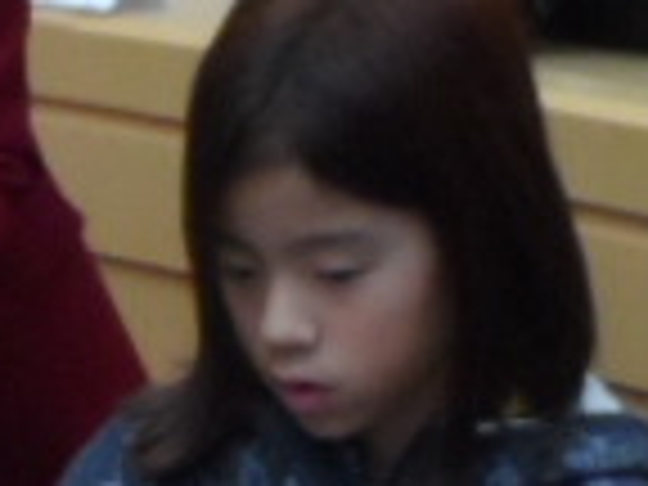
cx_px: -130
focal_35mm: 171
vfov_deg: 8.3
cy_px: 900
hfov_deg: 11.3
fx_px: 3201
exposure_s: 1/30
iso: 480
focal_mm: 4
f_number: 3.2
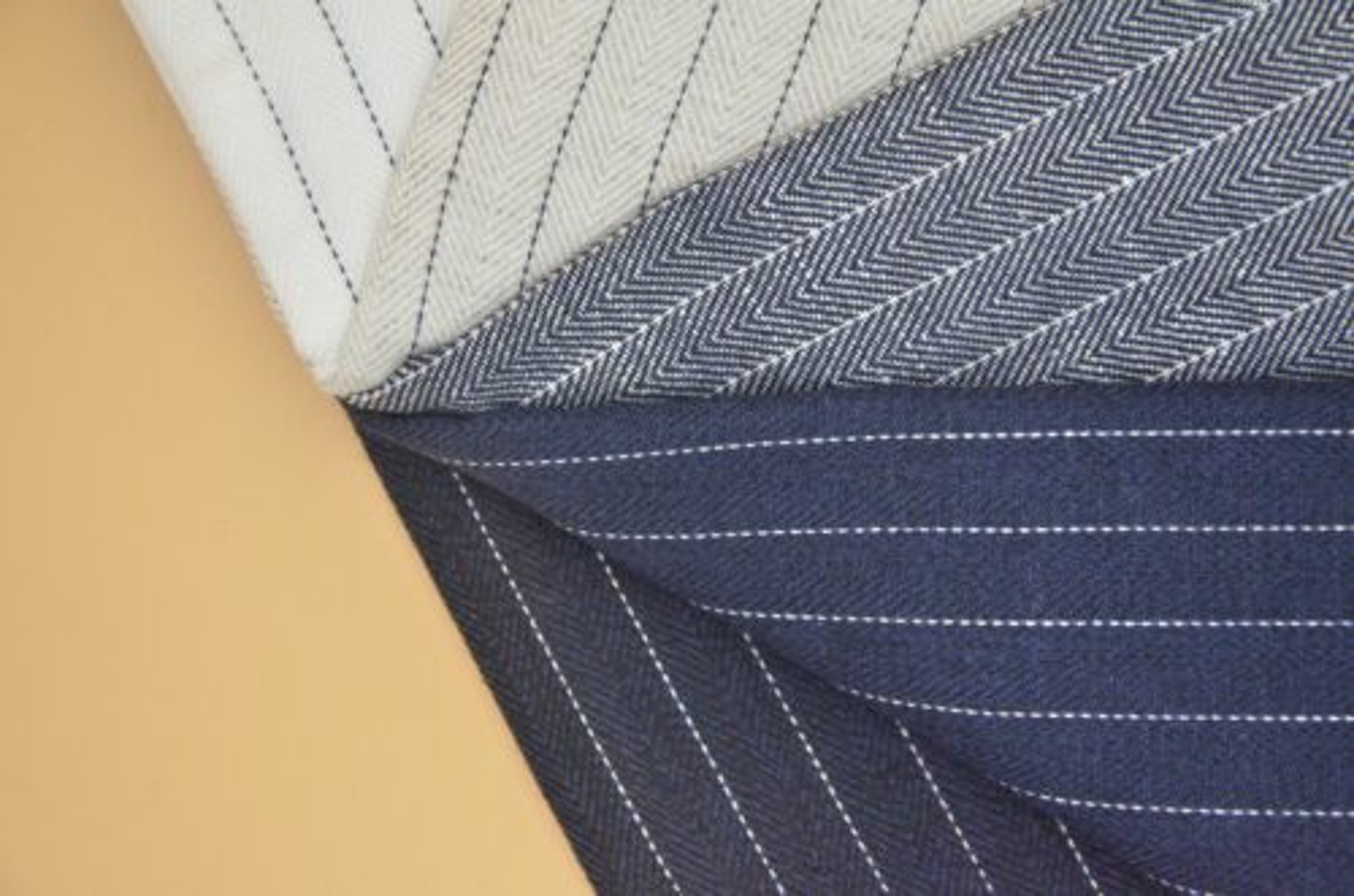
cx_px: 677
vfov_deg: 13.8
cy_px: 448
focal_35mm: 99
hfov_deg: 20.7
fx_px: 3715
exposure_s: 1/3000
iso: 5000
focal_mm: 66
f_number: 6.7
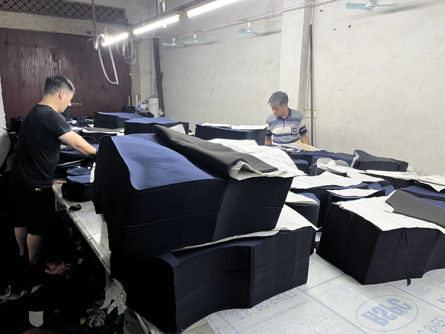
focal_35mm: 26
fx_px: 334
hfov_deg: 67.3
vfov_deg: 53.1
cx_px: 222
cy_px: 167
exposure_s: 1/50
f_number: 1.6
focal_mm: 5.1
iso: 125
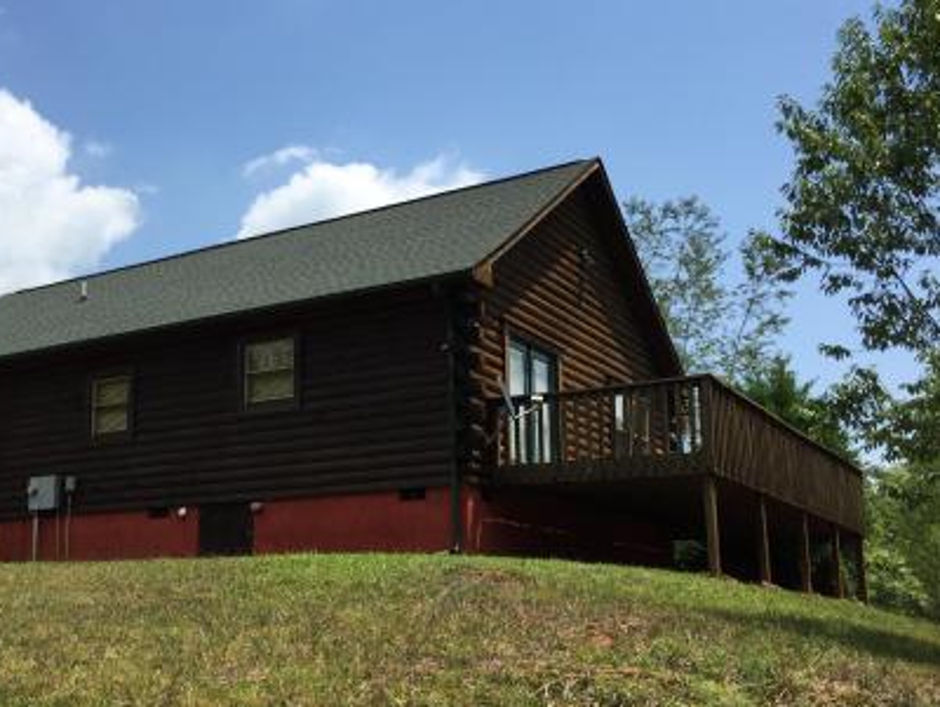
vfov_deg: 34.3
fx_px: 1142
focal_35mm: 42
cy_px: 435
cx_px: 280
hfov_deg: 43.8
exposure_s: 1/2198
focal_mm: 4.15
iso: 32
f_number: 2.2
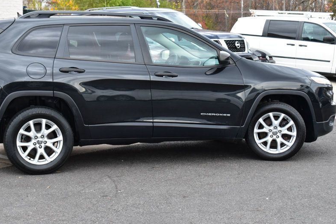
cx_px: 126
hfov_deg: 29.3
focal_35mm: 69
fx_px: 641
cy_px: 110
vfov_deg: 19.8
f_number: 6.3
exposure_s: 1/15
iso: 500
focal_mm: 35
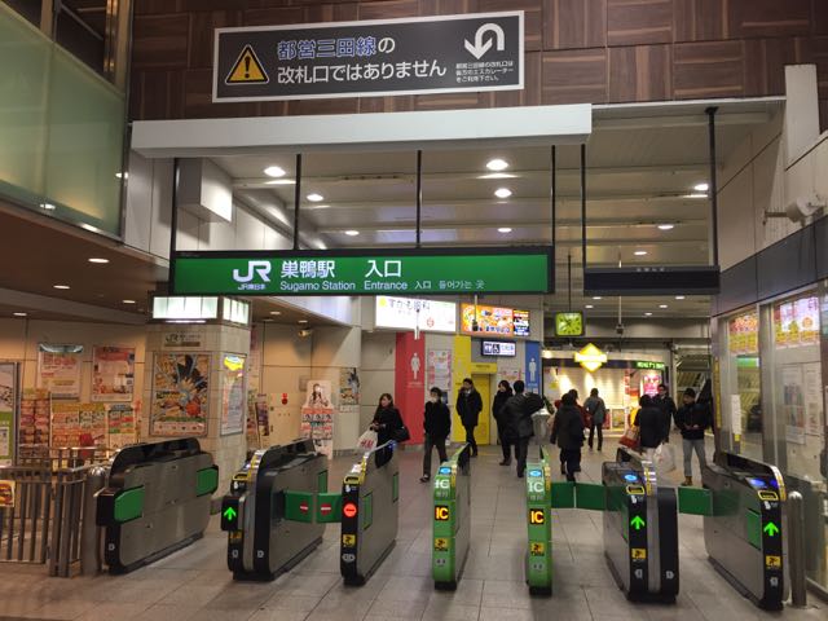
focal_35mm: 29
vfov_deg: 48.2
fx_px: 694
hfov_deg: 61.7
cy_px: 310
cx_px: 414
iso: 64
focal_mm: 4.15
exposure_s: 1/30
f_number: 2.2
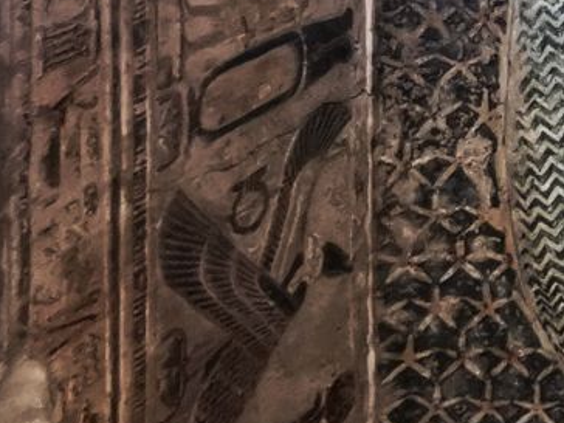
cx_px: 1546
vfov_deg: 11.3
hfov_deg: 12.1
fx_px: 1792
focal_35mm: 110
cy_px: -573
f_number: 2.2
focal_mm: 2.35
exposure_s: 1/33.3
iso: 250
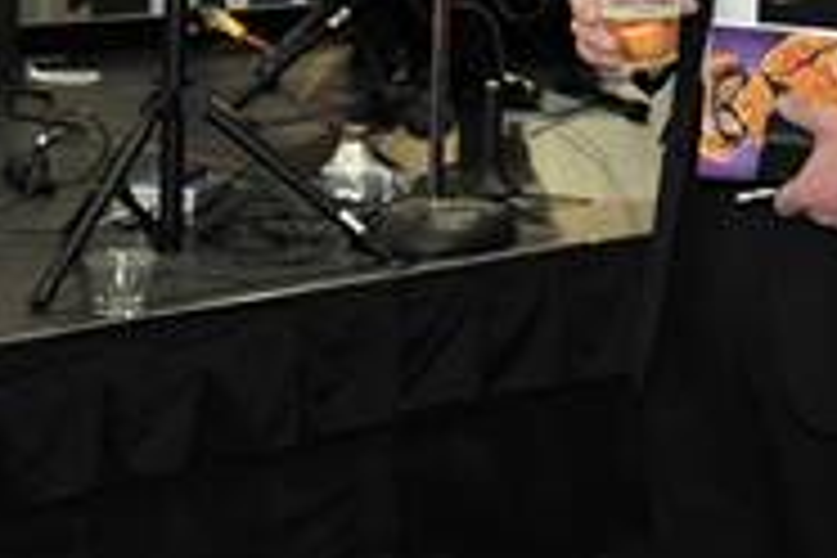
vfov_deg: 11.3
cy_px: -207
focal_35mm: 118
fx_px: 2743
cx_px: 1125
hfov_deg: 16.3
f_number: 5
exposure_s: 1/125
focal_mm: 40
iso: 1250
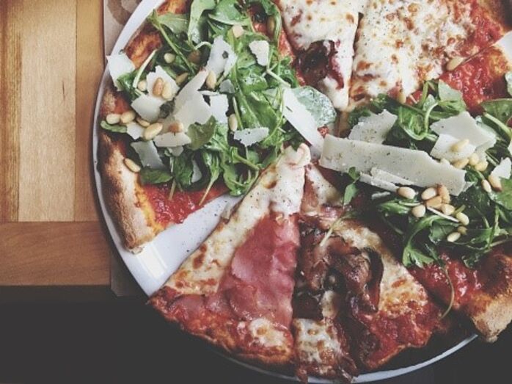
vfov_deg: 48.2
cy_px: 192
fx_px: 429
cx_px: 256
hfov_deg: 61.7
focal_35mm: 29
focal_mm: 4.15
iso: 125
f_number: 2.2
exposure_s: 1/30
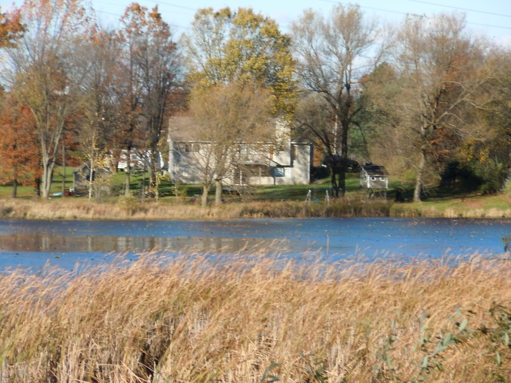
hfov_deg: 10.1
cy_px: 192
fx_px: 2893
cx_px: 256
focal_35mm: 196
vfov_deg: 7.6
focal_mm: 35
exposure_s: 1/250
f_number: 5.6
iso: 100
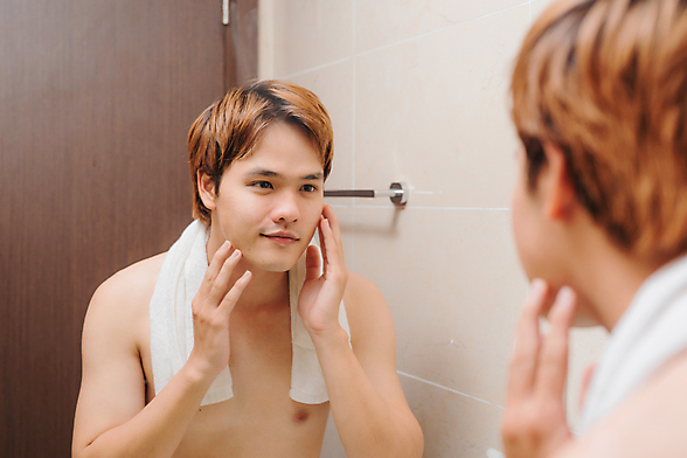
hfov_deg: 38.9
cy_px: 228
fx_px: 973
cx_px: 340
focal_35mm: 51
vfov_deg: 26.5
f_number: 4
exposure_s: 1/160
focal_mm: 50
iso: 200
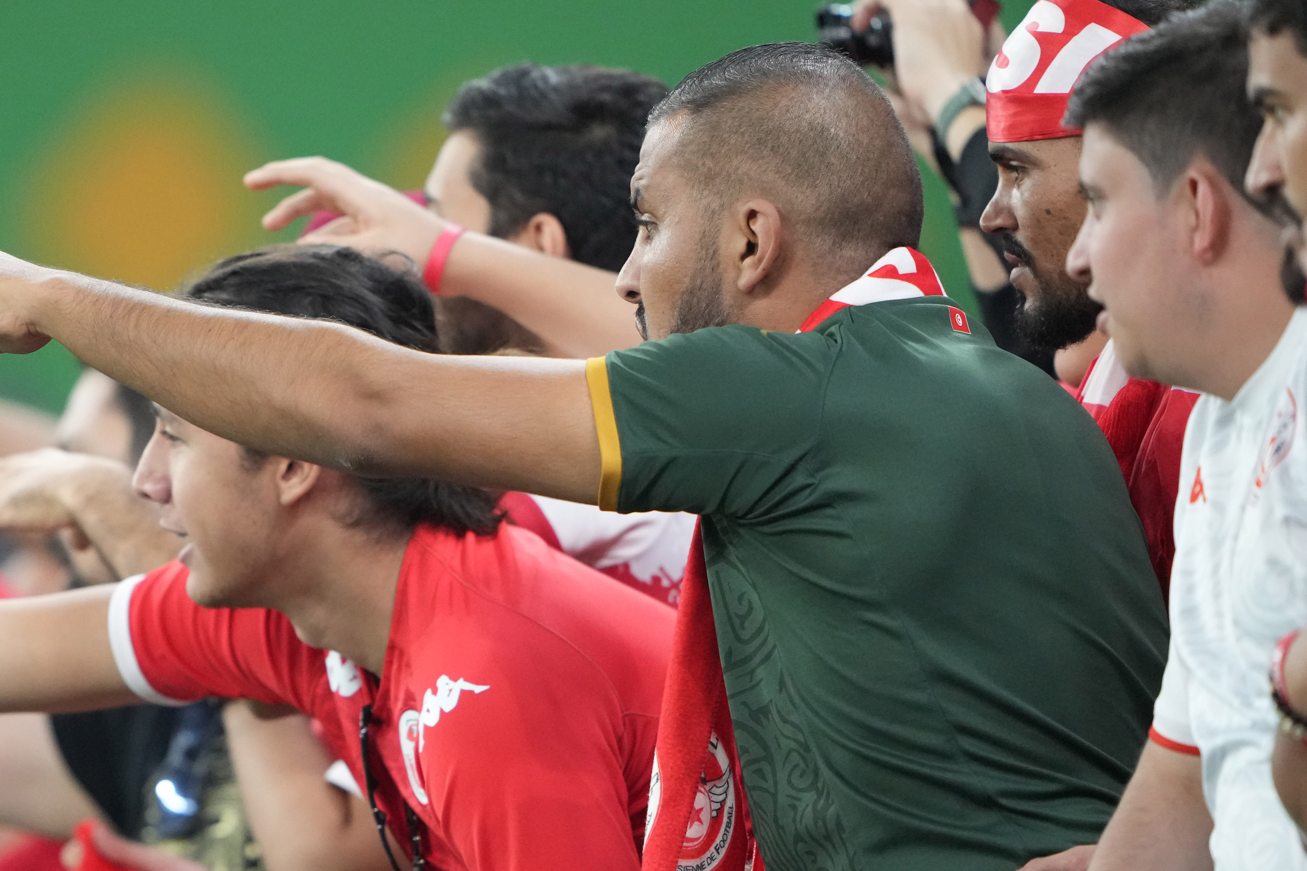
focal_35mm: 701
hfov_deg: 2.9
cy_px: 523
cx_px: 375
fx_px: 25448
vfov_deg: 2.0
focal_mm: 400
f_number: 2.8
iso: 5000
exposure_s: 1/1250
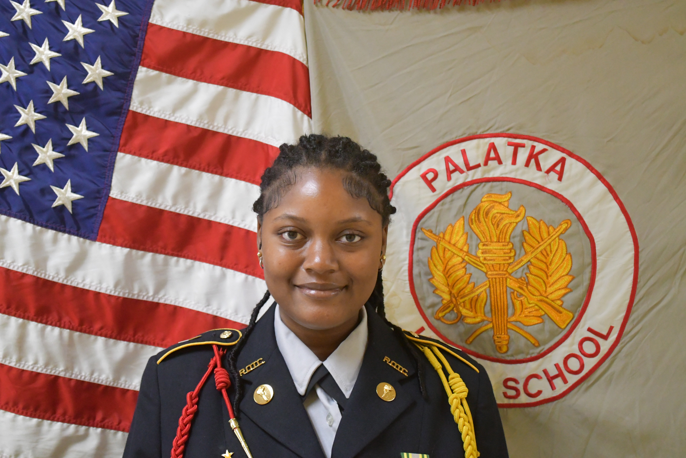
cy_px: 229
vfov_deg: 22.6
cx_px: 343
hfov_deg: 33.4
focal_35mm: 60
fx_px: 1143
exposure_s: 1/125
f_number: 5.3
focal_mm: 40
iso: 6400
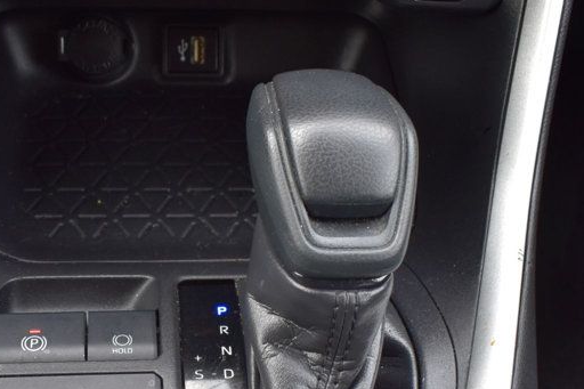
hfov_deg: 36.7
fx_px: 876
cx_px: 226
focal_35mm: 54
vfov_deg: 24.3
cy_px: 351
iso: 400
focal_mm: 18
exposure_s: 1/40
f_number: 7.1
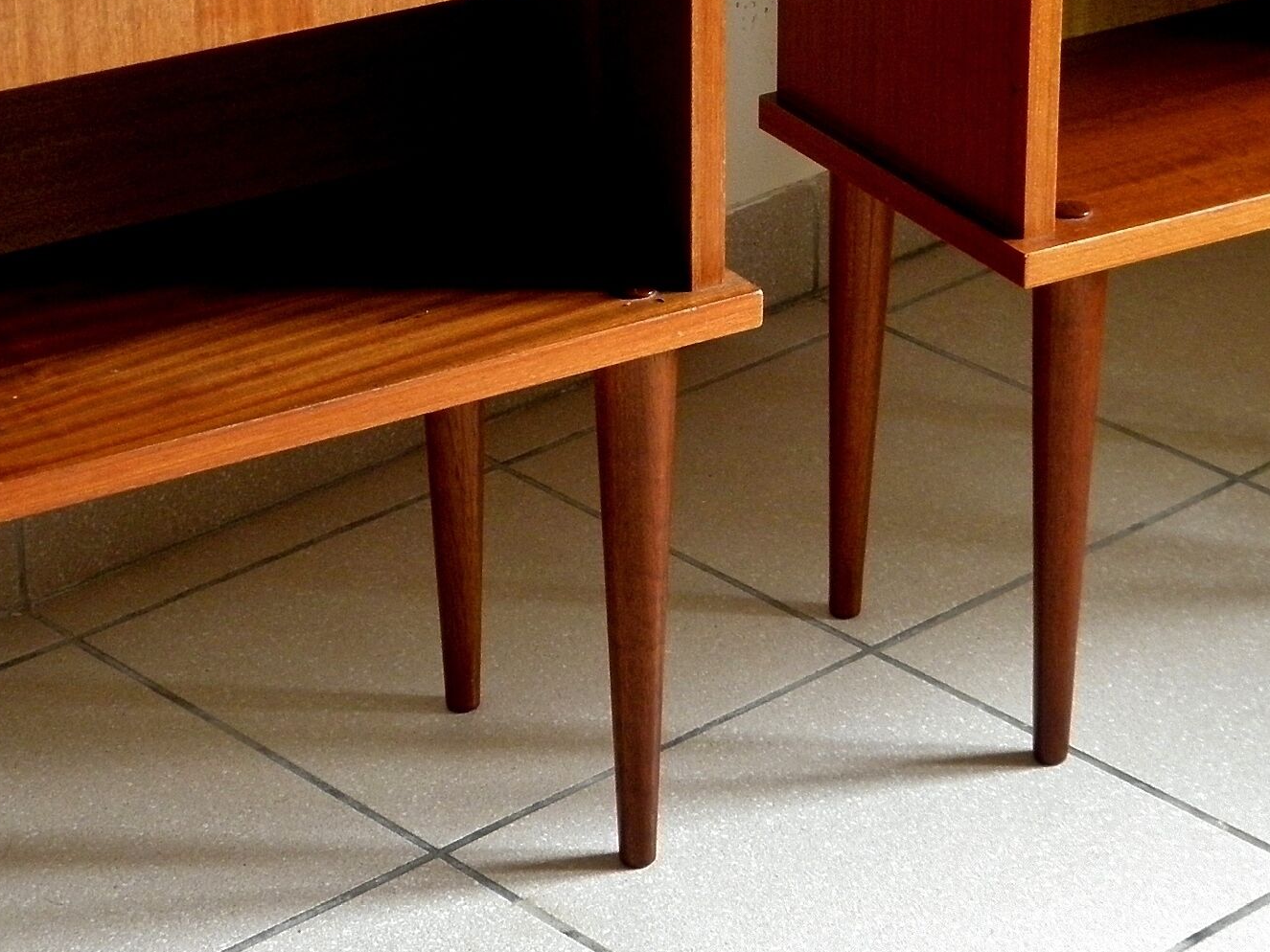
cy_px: 215
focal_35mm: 114
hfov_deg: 17.3
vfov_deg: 12.9
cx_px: 680
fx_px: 4183
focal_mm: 10.6
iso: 250
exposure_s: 1/8
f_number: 4.1
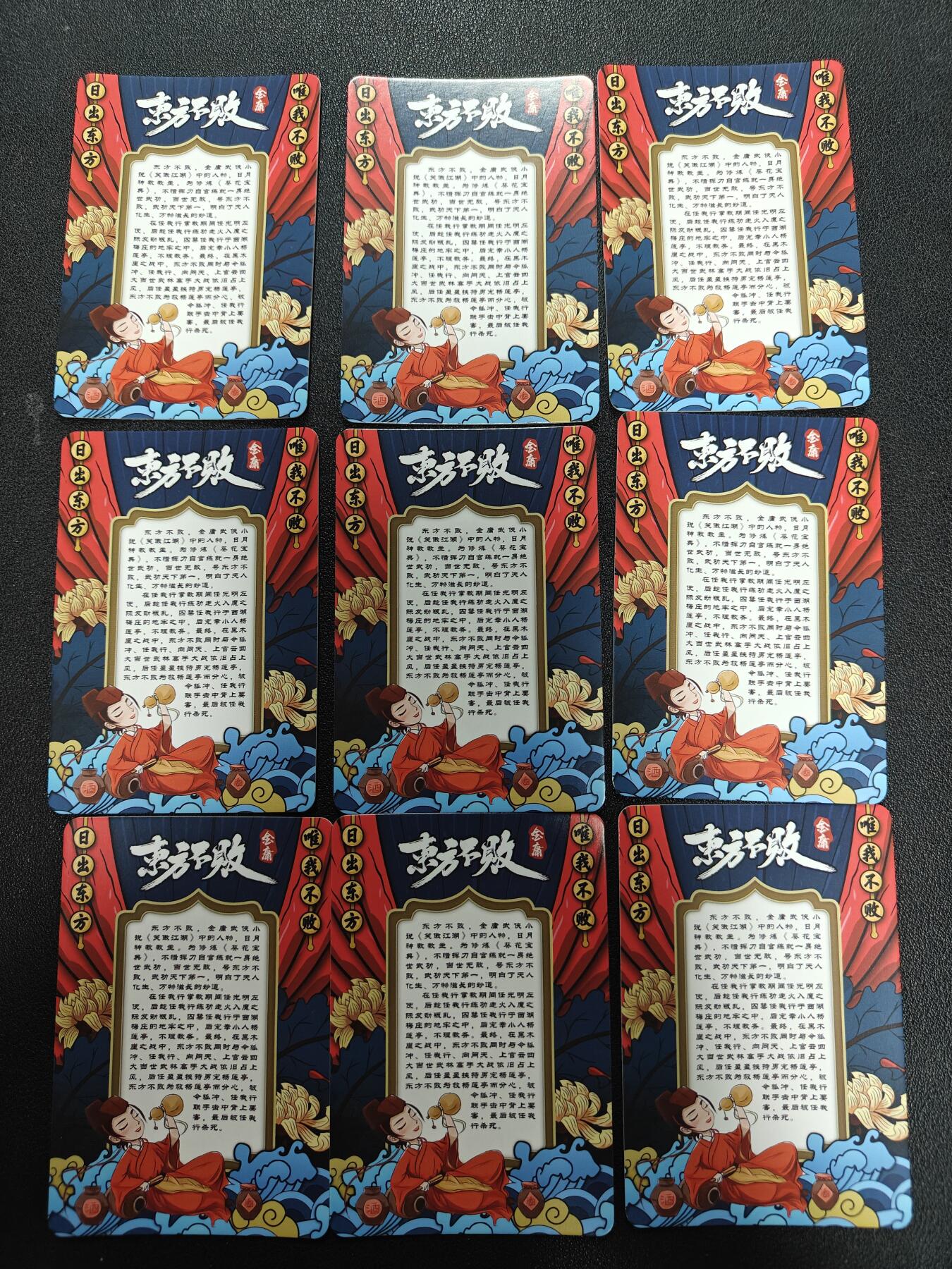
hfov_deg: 56.8
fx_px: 880
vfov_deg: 71.6
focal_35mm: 24
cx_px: 476
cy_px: 634
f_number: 1.8
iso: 160
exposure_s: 1/50
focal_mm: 5.59
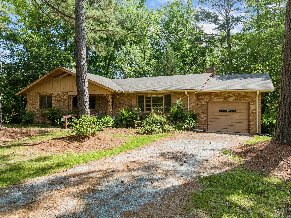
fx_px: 202
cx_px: 146
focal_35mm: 24
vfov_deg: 56.8
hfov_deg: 71.6
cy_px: 109
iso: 310
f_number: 2.8
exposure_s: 1/320
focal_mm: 12.29
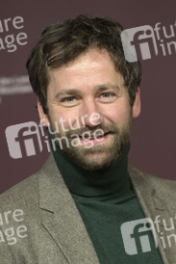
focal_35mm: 270
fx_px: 1977
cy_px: 184
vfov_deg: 7.6
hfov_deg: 5.1
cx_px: 83
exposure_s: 1/400
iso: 1250
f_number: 4.5
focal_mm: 185
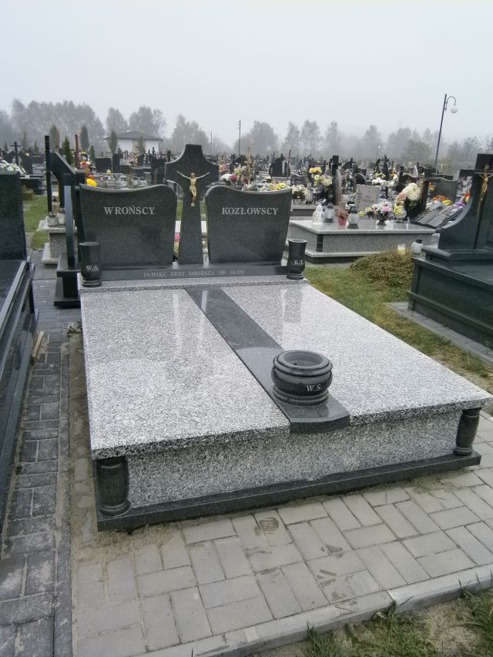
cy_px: 328
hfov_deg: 53.1
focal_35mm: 26
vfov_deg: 67.3
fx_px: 494
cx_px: 246
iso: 80
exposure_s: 1/50
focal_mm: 4.7
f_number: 8
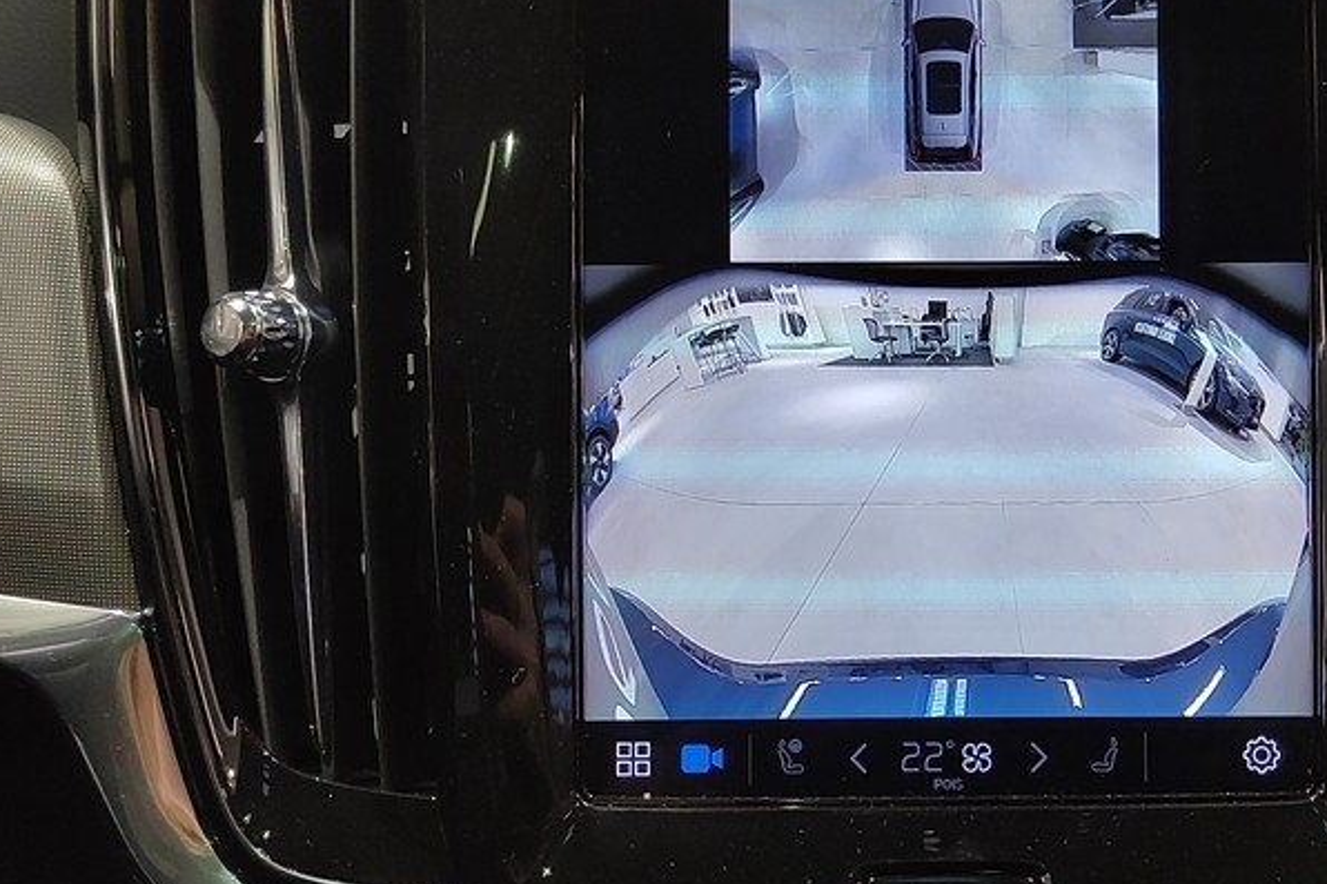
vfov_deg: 29.2
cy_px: 499
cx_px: 950
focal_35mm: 46
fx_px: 1695
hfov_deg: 41.8
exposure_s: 1/120
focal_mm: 5.52
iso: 2425
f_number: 1.9
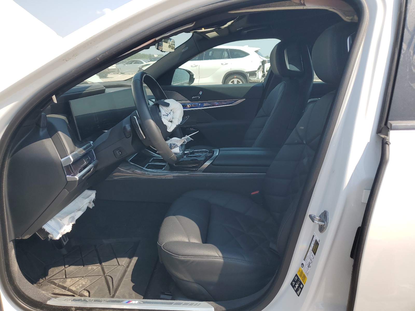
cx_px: 208
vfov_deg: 53.1
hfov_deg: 67.3
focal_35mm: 26
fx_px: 312
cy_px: 156
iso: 50
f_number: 1.5
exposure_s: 1/1429
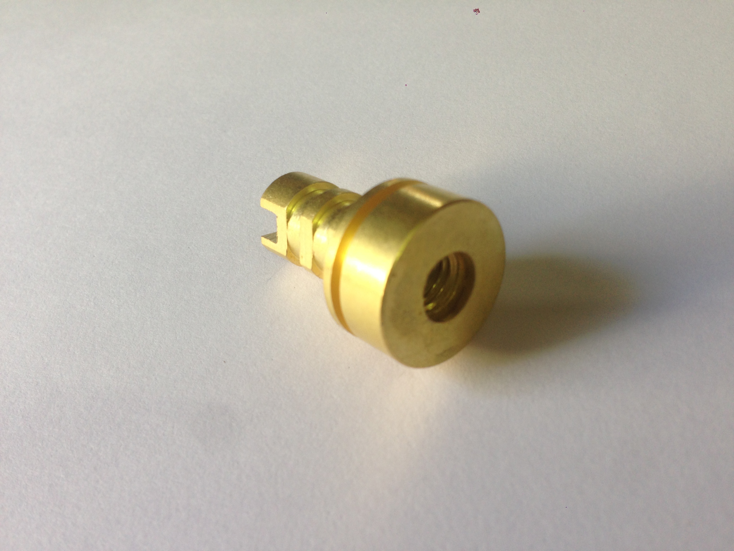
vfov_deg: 42.9
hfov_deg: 55.4
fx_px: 700
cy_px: 276
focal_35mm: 33
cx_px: 367
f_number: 2.4
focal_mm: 4.12
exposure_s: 1/20
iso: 50
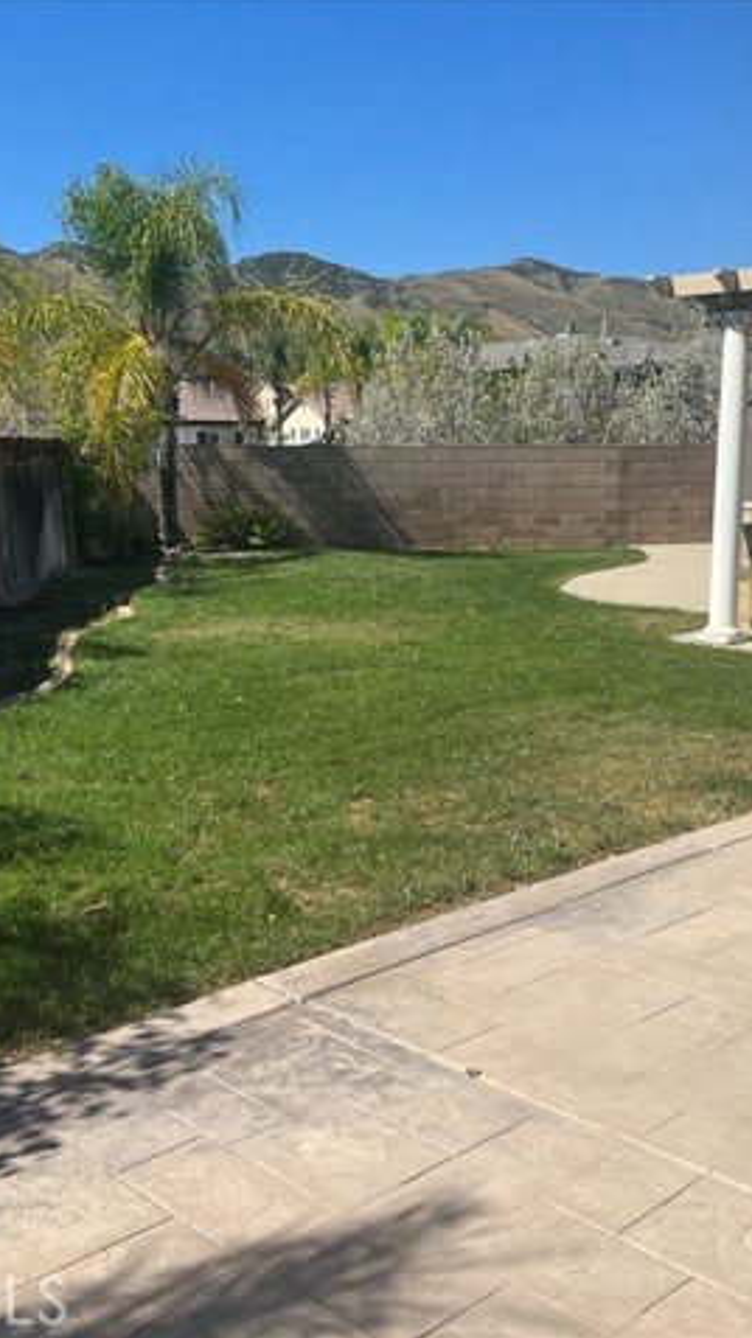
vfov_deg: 52.8
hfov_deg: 31.1
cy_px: 668
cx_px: 421
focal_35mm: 38
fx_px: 1348
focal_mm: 5.7
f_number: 1.5
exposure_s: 1/4831
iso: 50
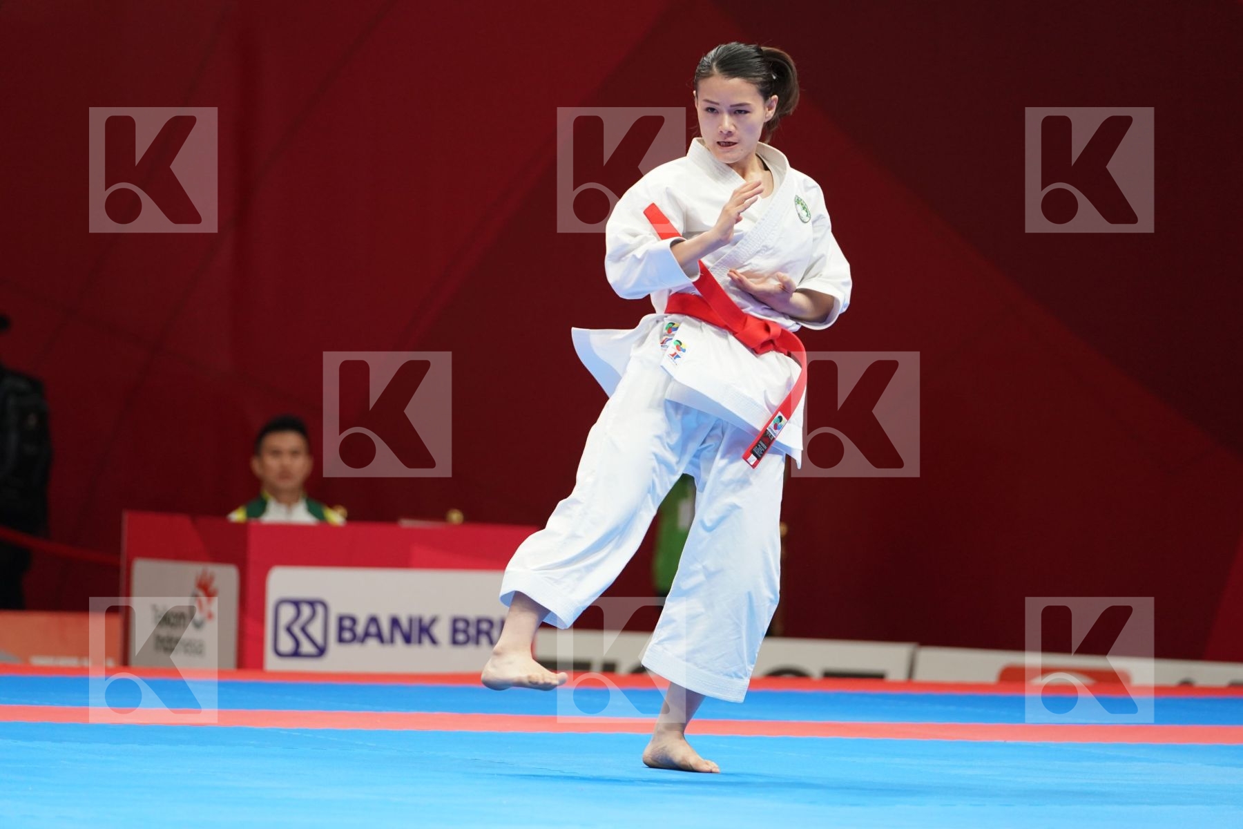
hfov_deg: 8.1
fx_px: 8735
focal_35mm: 253
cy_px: 414
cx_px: 622
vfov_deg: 5.4
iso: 2000
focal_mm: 253
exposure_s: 1/500
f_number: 4
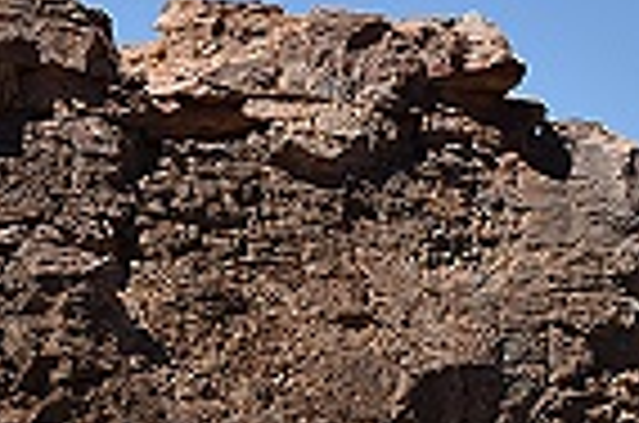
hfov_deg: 6.7
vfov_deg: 4.4
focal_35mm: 305
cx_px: 976
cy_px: 788
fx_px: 5402
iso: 200
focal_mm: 48
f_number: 10
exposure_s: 1/1000
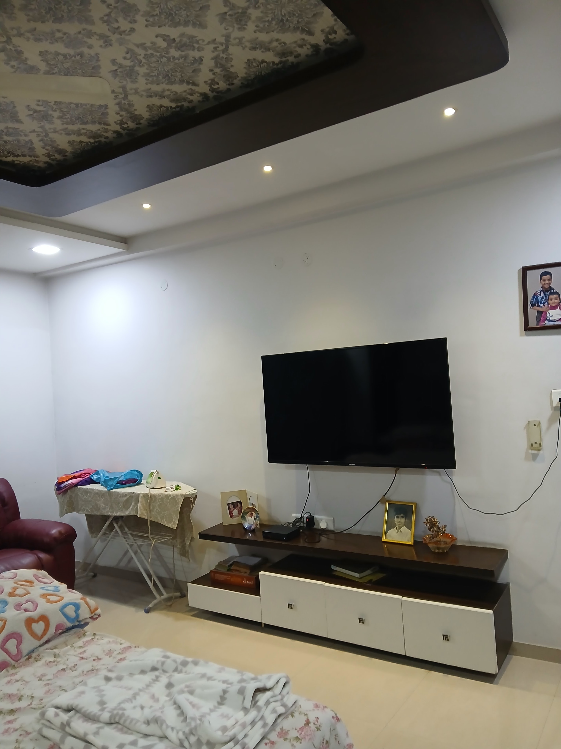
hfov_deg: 53.1
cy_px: 374
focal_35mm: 26
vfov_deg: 67.3
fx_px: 562
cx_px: 280
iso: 250
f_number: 1.8
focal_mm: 3.98
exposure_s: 1/25
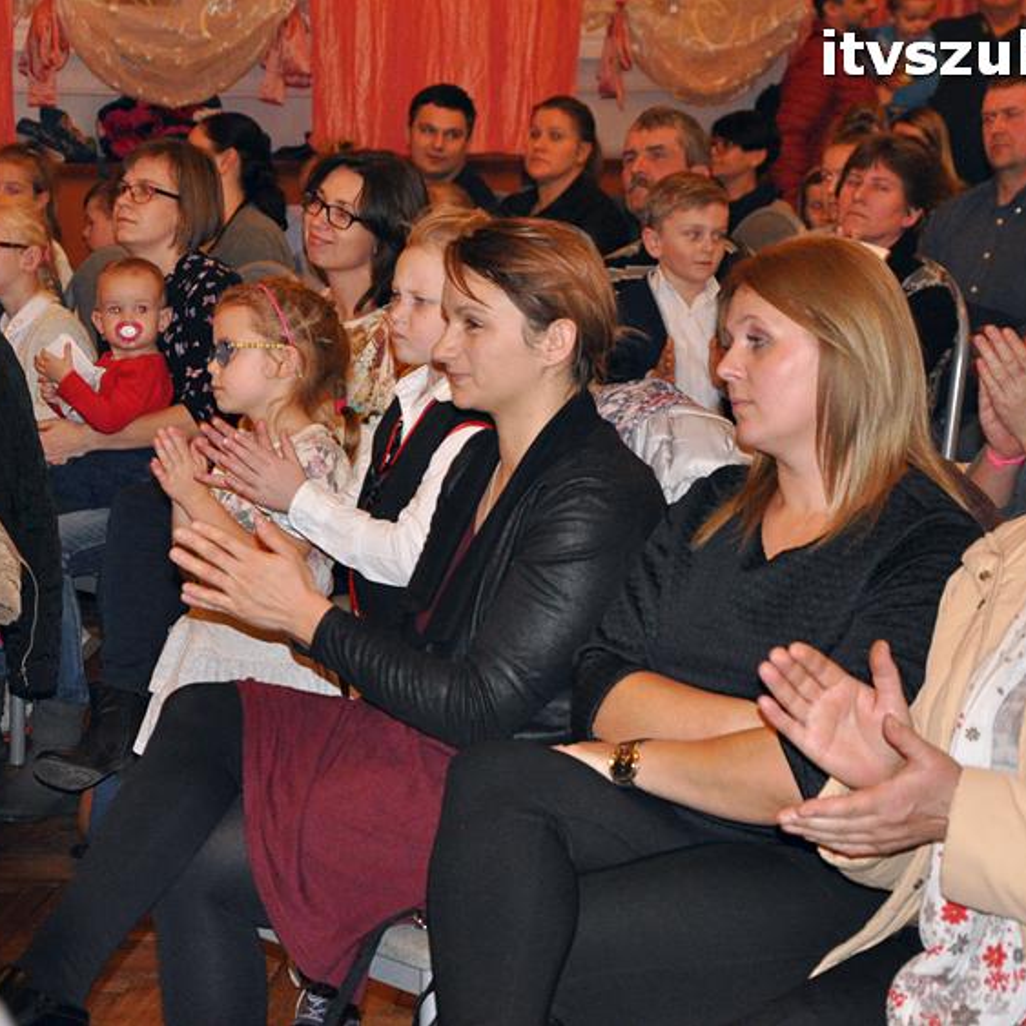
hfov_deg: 17.4
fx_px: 3353
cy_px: 513
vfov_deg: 17.4
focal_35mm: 100
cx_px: 457
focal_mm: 52
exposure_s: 1/60
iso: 2000
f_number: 5
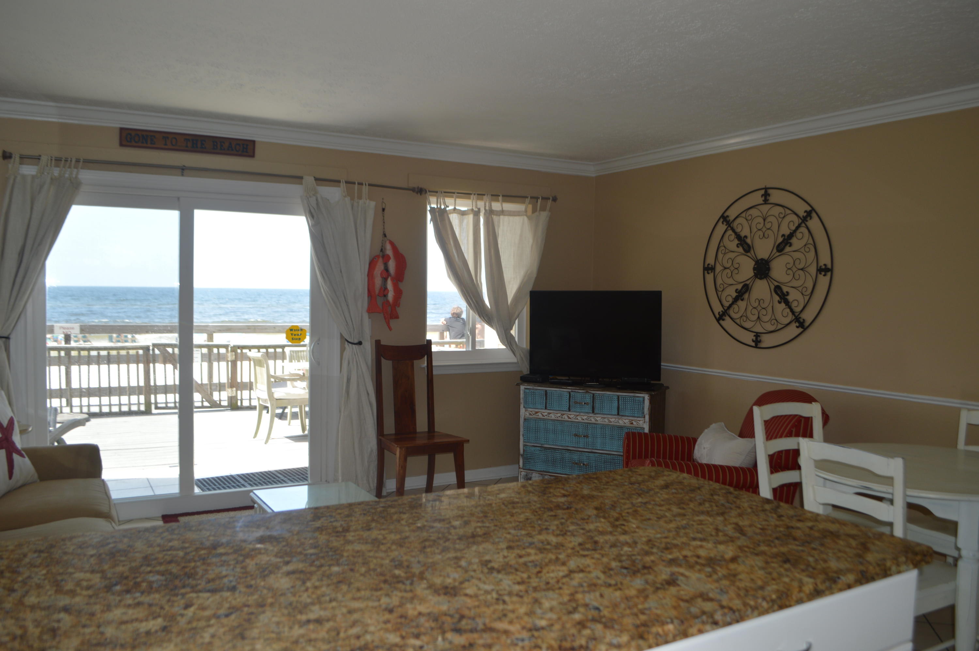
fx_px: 734
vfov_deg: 47.8
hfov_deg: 67.4
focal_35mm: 27
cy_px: 326
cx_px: 490
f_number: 4
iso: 100
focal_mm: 18
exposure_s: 1/125
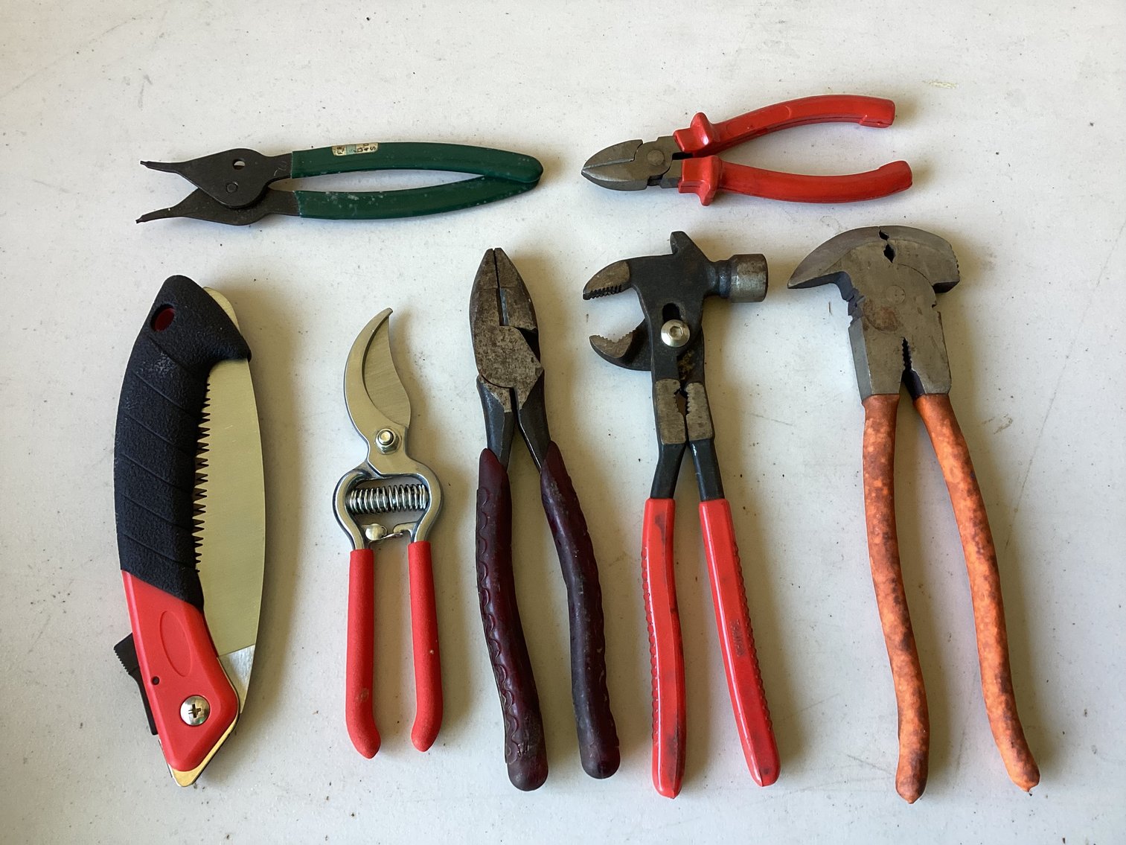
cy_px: 422
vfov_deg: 45.4
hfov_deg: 58.3
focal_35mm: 31
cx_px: 563
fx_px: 1008
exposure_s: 1/60
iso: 100
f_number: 2.4
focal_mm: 3.3
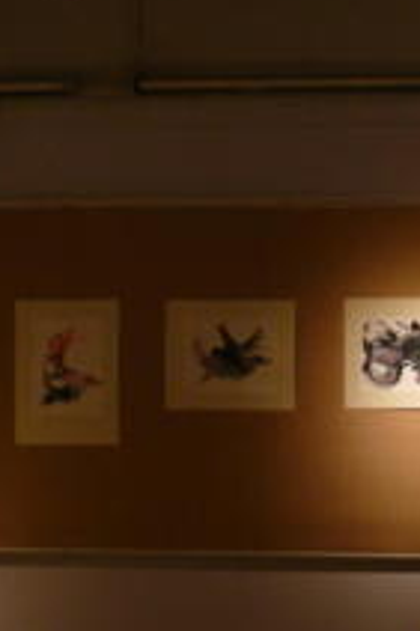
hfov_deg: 15.0
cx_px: 569
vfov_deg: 23.6
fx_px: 1507
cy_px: 368
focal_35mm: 86
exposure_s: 1/30
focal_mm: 7.4
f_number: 2.8
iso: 160
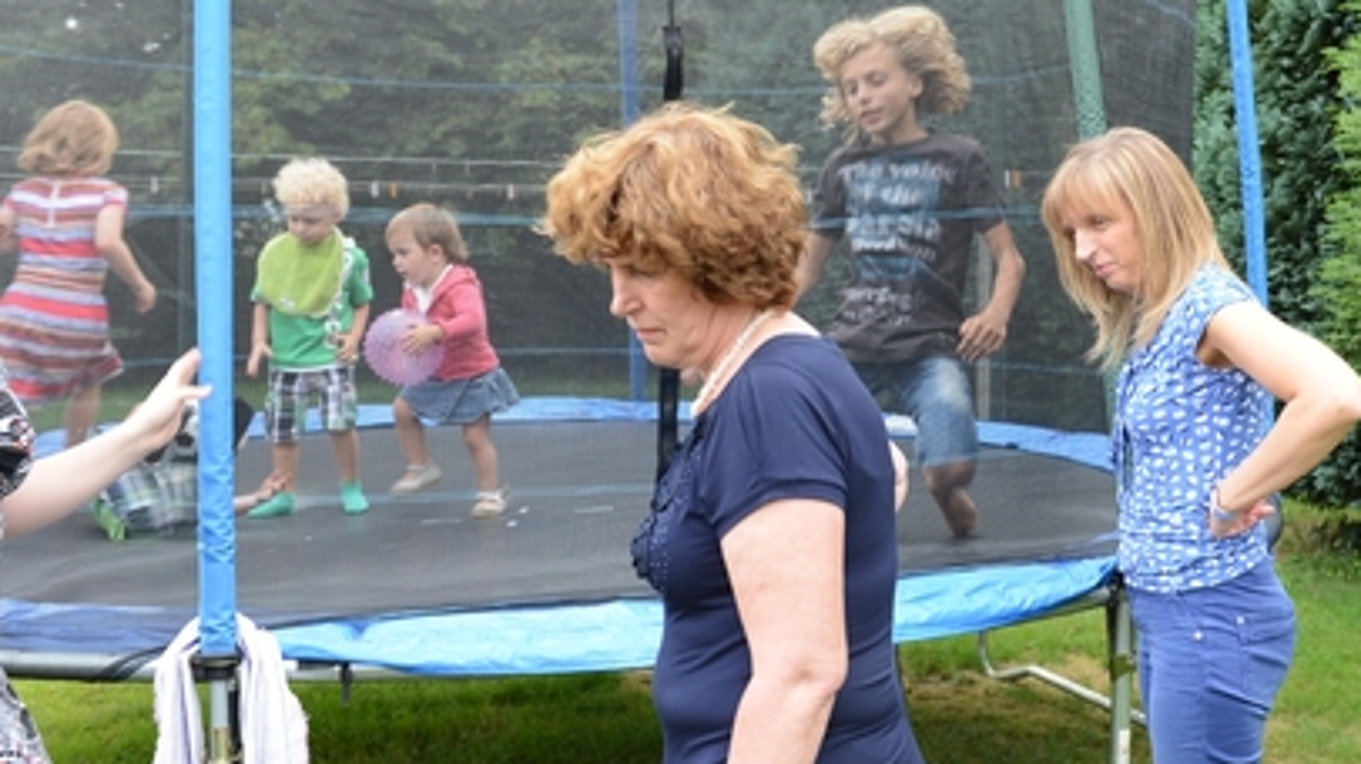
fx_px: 1732
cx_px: 905
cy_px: 412
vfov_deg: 24.9
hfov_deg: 42.3
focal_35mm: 48
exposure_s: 1/60
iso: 200
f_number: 4
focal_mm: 31
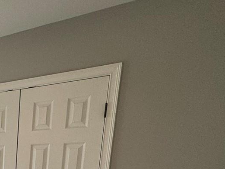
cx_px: -57
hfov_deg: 33.7
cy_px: 224
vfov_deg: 27.6
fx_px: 280
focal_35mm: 43
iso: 100
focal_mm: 2.22
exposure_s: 1/120
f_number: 2.2
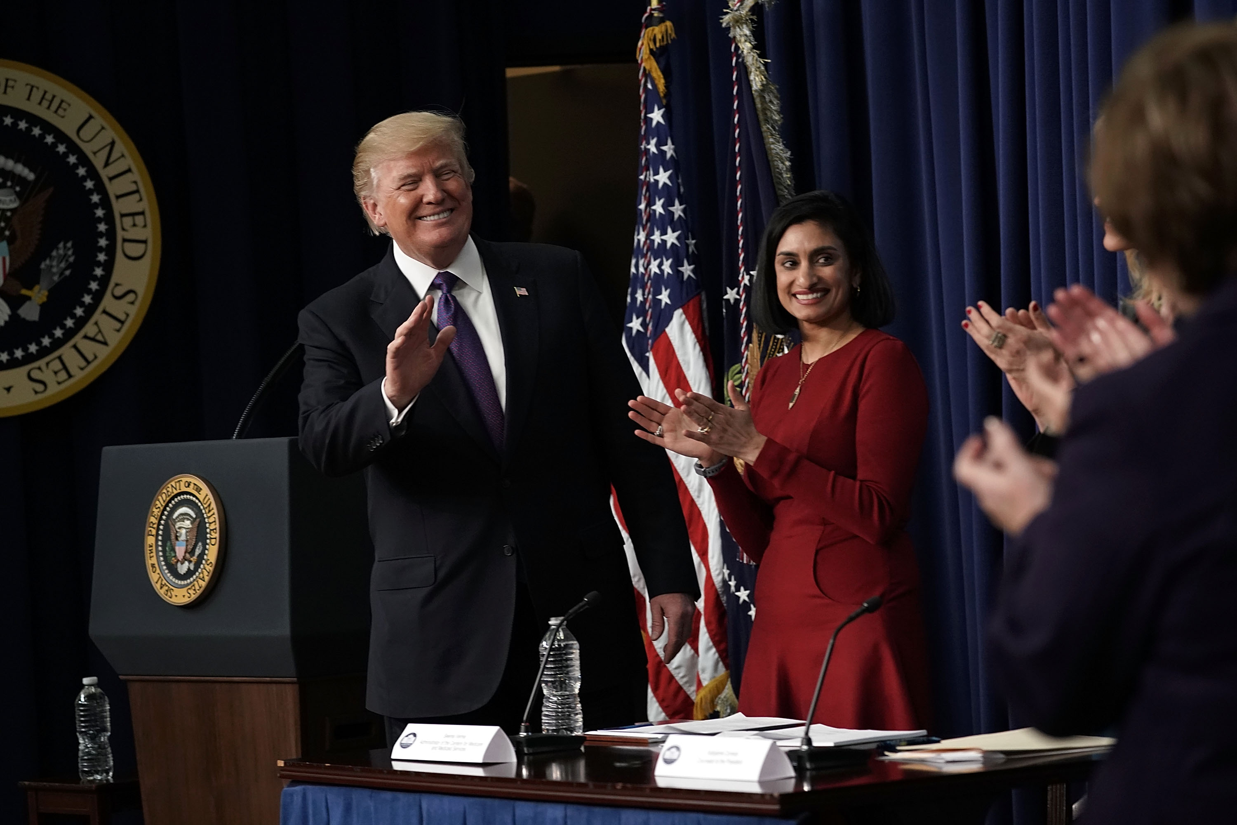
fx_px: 5085
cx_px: 618
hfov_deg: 13.9
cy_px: 412
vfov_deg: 9.3
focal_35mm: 148
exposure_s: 1/500
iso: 3200
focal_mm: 148
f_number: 5.6
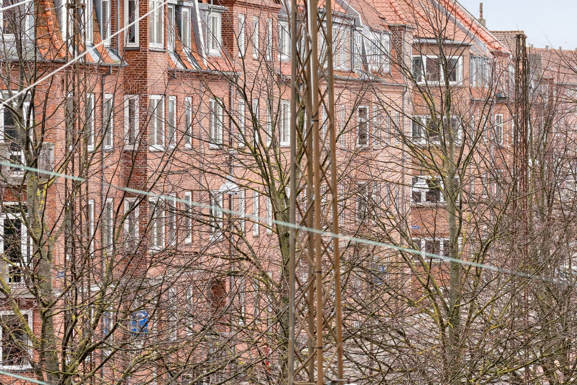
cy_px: 202
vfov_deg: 6.1
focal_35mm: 226
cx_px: 517
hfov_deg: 9.1
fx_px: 3622
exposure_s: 1/400
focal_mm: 91
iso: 800
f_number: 8
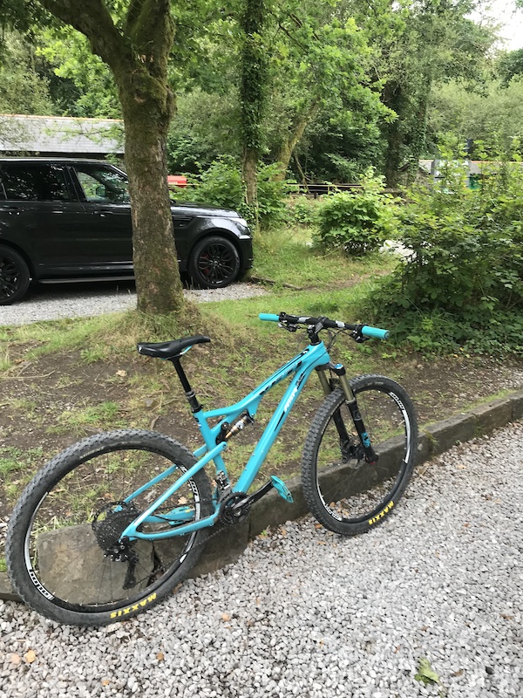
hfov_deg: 49.7
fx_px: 564
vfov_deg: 63.4
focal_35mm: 28
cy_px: 349
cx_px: 262
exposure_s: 1/100
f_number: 1.8
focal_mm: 3.99
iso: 32
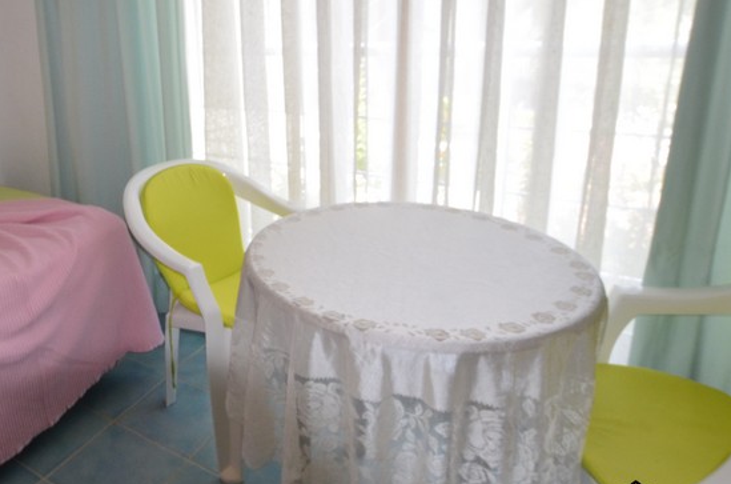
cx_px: 125
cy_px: 152
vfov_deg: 45.3
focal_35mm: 28
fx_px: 567
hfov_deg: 59.3
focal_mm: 10
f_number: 11
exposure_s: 1/30
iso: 1000
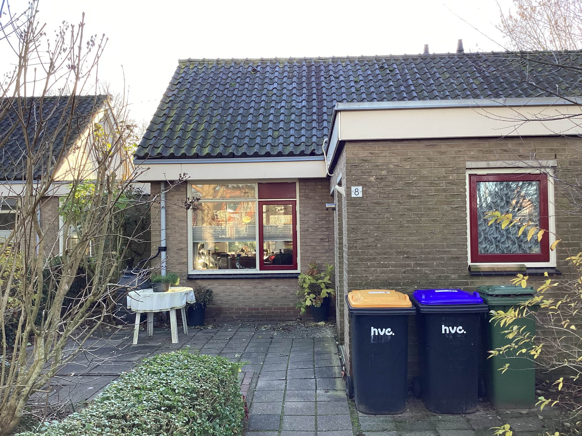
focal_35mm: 31
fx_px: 521
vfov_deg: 45.4
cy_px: 218
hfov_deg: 58.4
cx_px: 291
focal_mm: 3.3
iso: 40
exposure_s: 1/100
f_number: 2.4
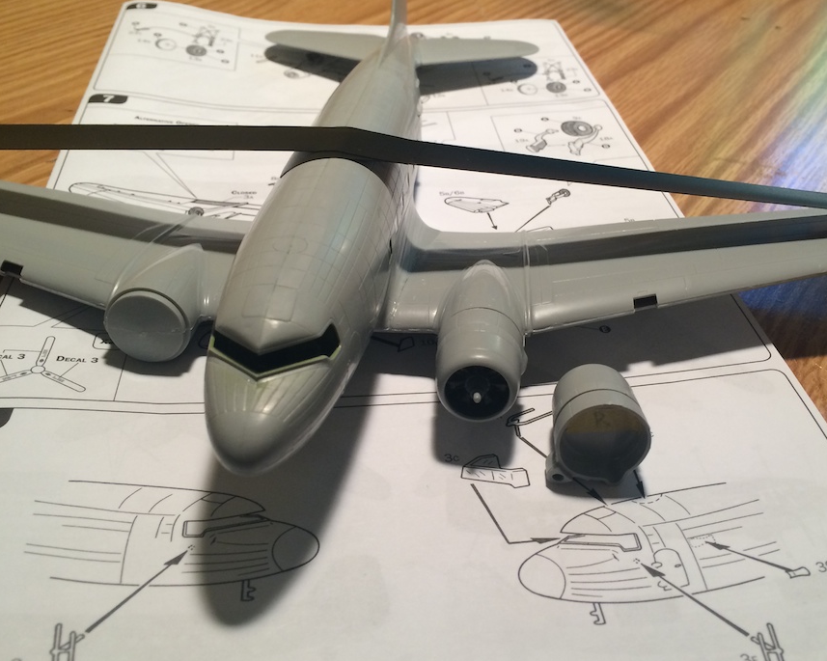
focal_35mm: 35
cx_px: 458
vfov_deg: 42.2
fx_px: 856
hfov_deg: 51.4
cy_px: 317
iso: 40
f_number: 2.2
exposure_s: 1/30
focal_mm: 4.12
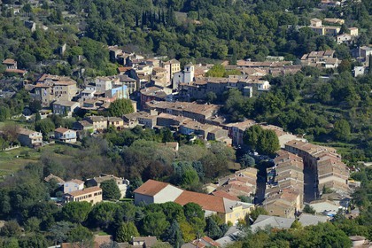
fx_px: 1860
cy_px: 124
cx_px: 186
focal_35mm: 180
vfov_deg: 7.6
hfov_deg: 11.4
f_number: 10
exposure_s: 1/1000
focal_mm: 180
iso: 800
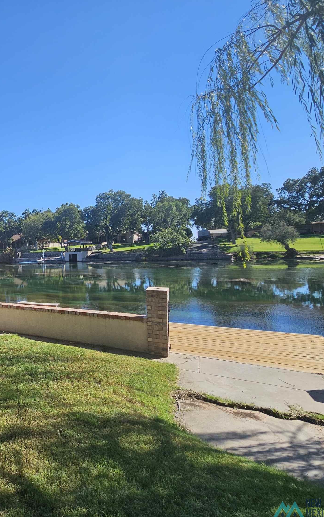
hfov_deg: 49.2
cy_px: 254
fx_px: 268
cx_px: -9
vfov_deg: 88.0
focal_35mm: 19
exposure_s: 1/2551
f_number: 2.2
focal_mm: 2.2
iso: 50
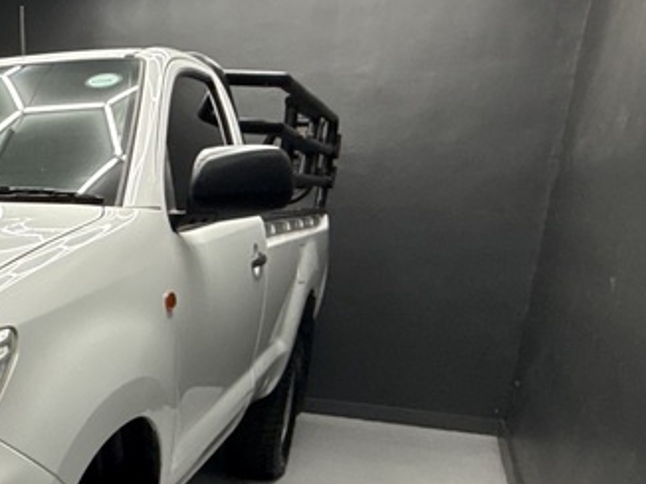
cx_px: -218
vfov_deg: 31.7
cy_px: 411
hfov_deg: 31.6
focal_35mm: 44
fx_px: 821
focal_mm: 2.22
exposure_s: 1/100
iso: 125
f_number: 2.2
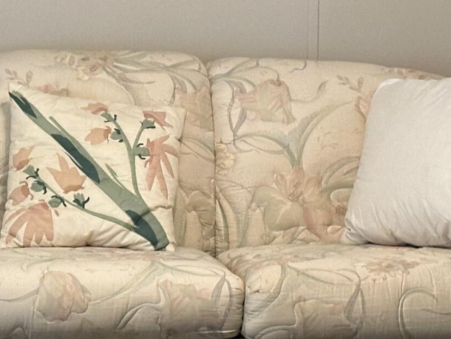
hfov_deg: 11.3
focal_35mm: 174
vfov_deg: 8.5
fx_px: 2267
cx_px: 113
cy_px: 192
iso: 200
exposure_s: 1/60
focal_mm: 6.86
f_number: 1.78
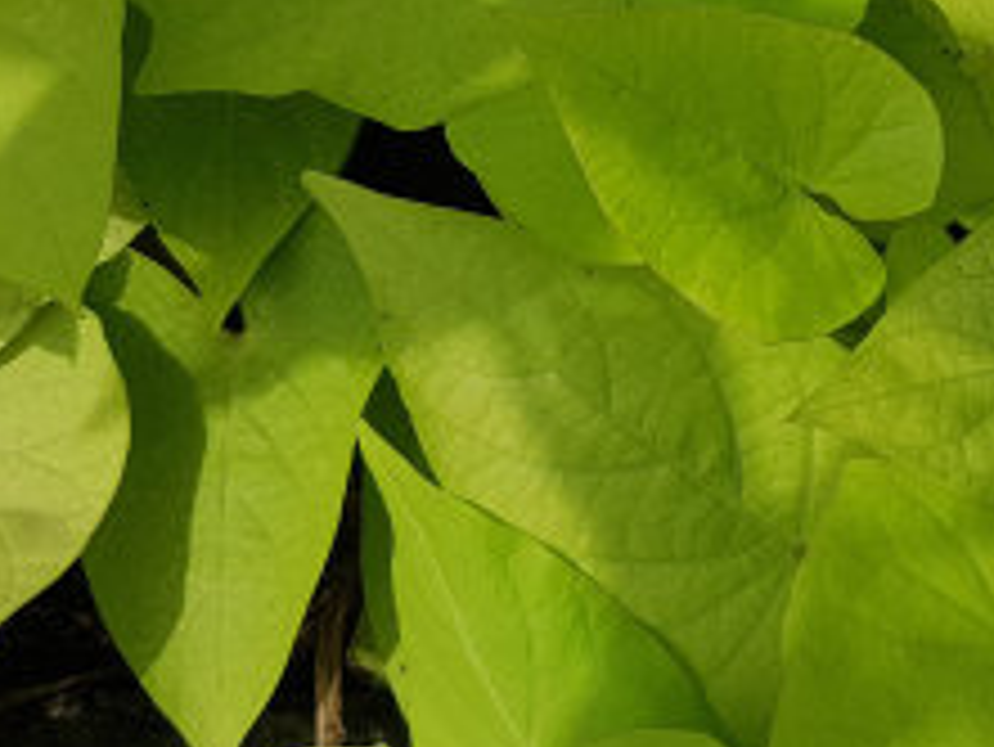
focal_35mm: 72
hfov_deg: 26.1
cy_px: 43
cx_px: 895
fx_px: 2069
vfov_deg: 20.0
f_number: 1.7
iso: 40
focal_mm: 4.2
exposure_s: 1/1812
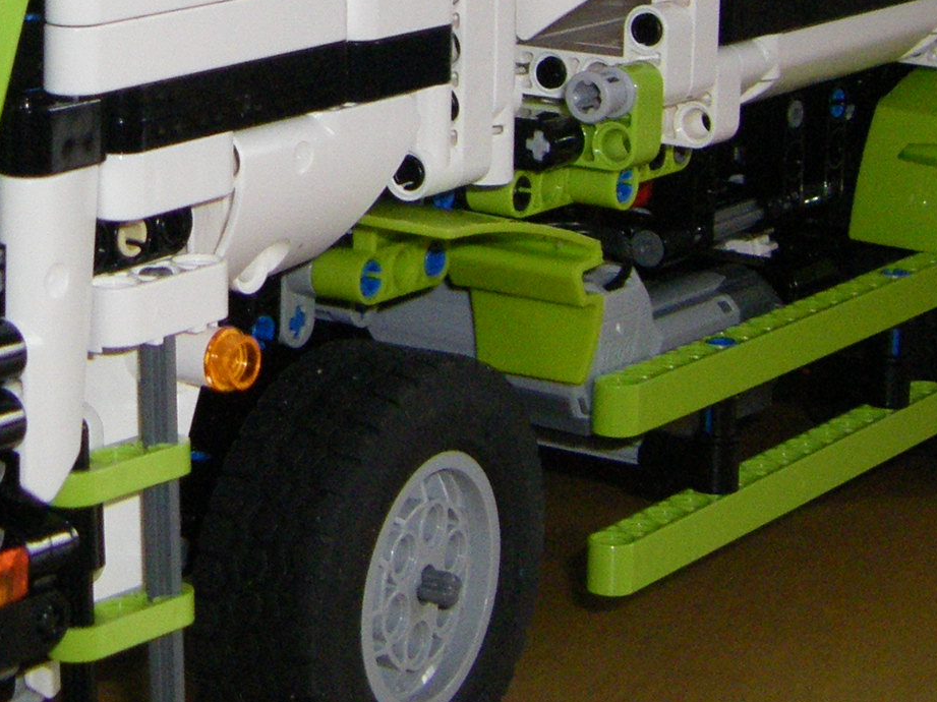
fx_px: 2895
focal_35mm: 107
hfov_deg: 18.3
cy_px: -94
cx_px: 226
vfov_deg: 13.5
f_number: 7
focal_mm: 6.3
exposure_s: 1/50
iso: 250
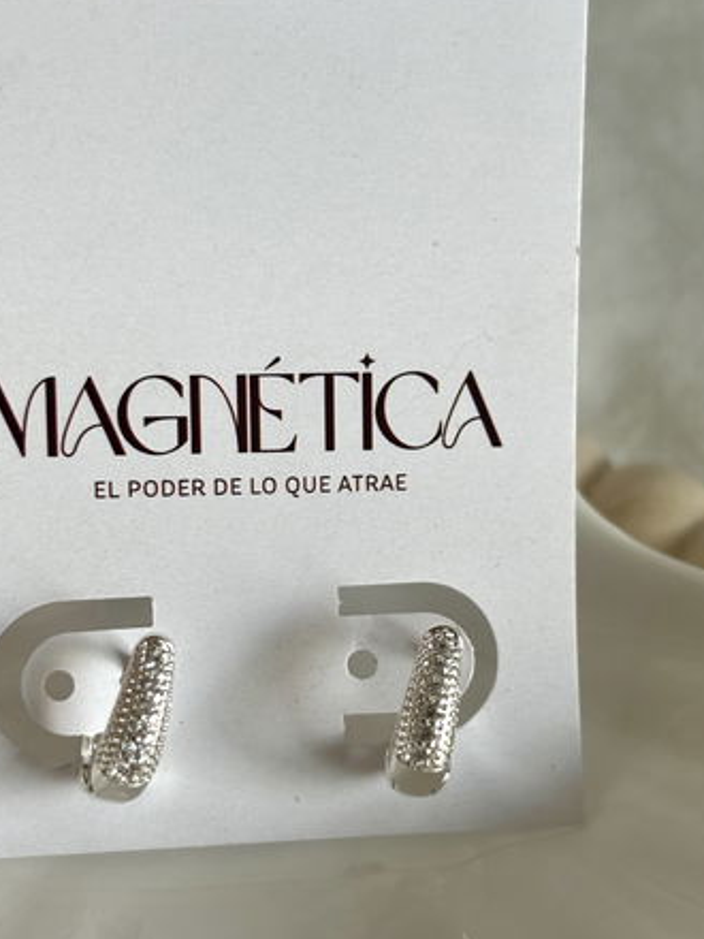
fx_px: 1708
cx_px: 309
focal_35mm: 63
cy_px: 522
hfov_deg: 23.3
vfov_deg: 30.7
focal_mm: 5.96
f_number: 1.6
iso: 32
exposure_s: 1/164
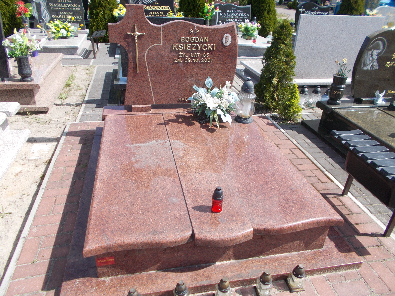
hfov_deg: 67.3
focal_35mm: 26
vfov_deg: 53.1
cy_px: 148
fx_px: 297
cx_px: 198
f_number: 8
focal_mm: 4.6
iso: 80
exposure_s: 1/80
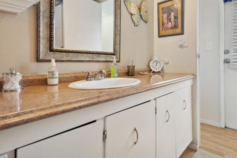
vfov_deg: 61.0
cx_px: 140
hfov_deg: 83.2
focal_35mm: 20
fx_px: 132
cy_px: 58
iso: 400
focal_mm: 10
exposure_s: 1/40
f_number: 8
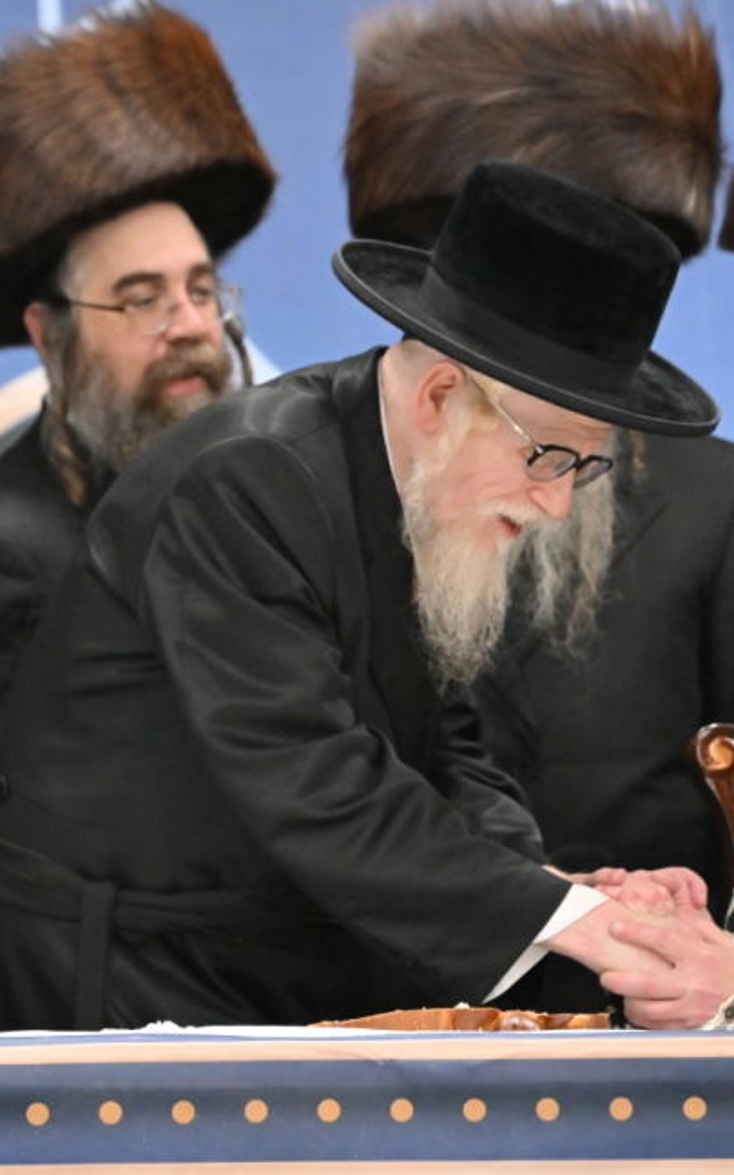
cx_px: 607
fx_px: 15459
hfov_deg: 2.7
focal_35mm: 483
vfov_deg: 4.4
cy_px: 595
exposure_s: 1/320
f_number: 4
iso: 1250
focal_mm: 200
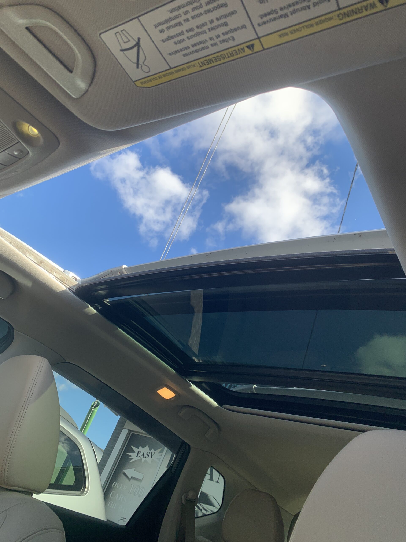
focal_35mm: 26
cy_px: 271
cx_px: 203
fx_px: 407
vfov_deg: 67.3
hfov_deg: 53.1
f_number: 1.8
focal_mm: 4.25
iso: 25
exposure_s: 1/808
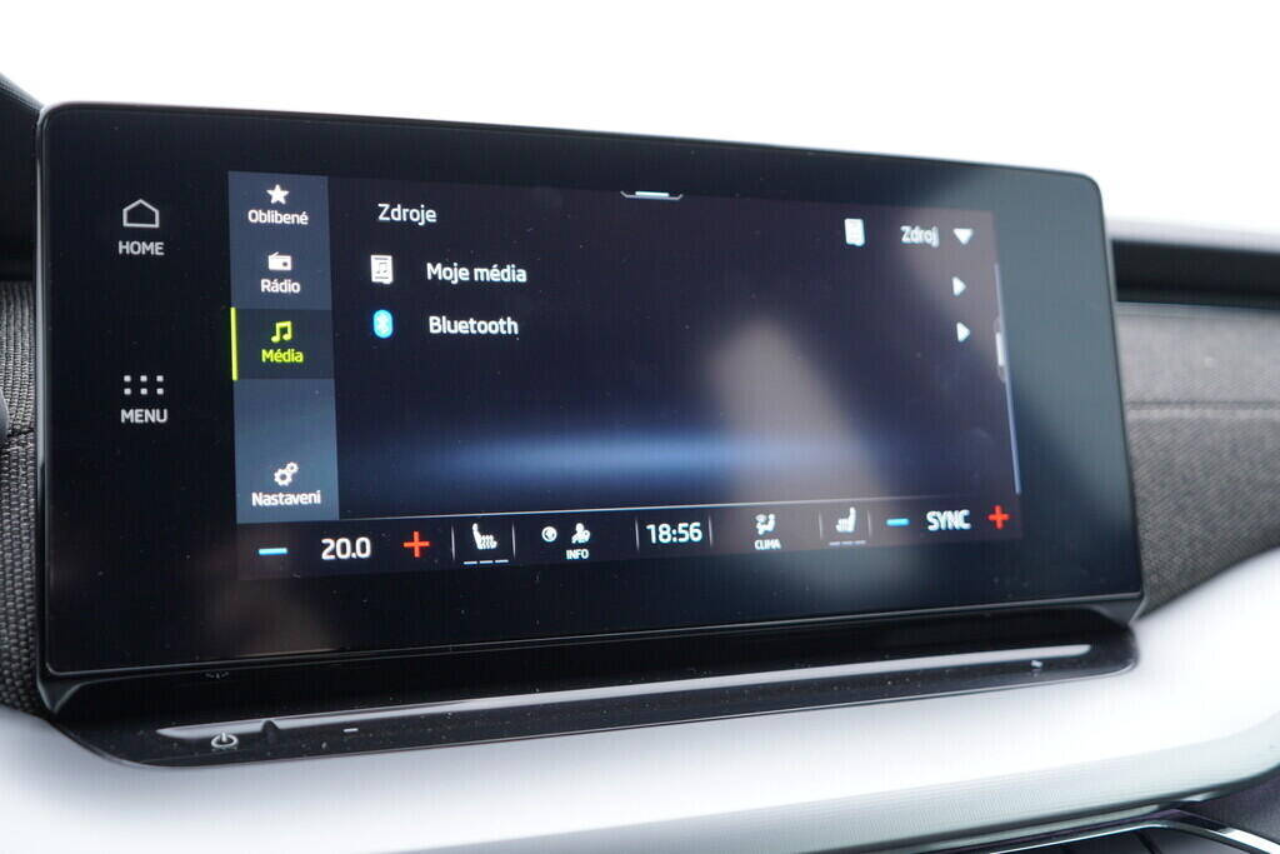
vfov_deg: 36.9
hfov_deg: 53.1
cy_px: 427
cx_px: 640
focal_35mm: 36
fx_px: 1280
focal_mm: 24
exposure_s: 1/40
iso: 160
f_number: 2.8
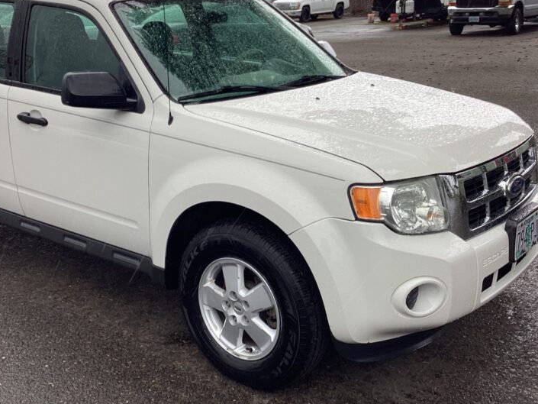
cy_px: 178
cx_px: 239
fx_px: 700
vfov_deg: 32.2
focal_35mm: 45
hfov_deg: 42.0
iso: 32
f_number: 2.4
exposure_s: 1/120
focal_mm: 3.3
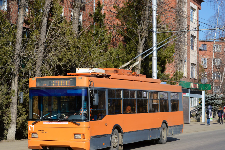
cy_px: 76
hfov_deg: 25.0
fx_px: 506
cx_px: 92
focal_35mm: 81
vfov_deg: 16.9
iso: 100
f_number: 5.6
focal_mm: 40
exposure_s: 1/640
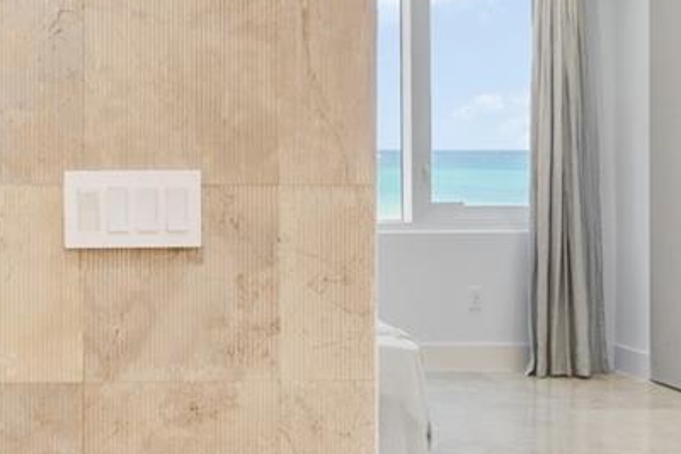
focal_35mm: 64
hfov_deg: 29.1
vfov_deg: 21.1
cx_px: -22
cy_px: 131
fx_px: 1211
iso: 250
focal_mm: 16
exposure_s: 1/10
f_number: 9
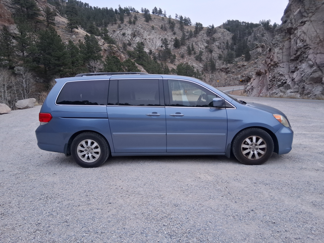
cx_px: 162
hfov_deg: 67.3
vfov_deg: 53.1
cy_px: 122
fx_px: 243
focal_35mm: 26
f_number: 1.8
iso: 200
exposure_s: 1/100
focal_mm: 3.98
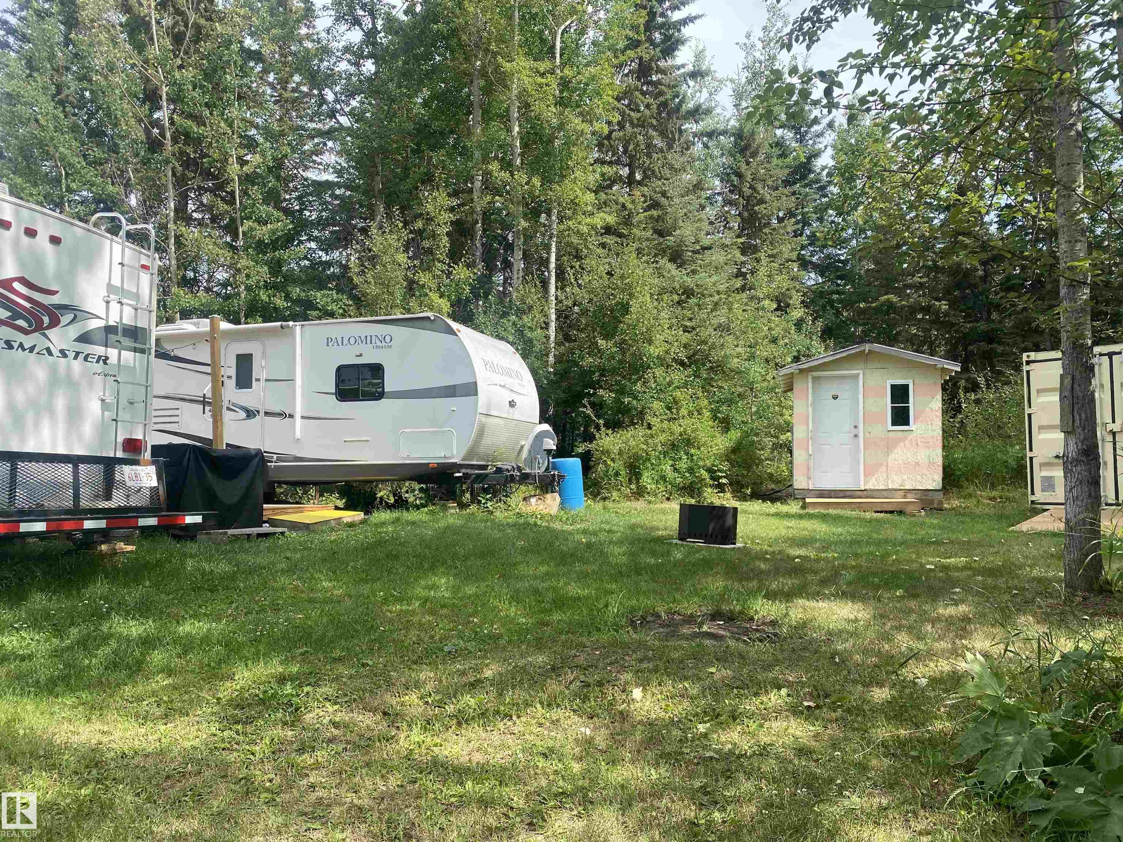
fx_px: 843
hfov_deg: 67.3
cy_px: 421
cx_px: 562
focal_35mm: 26
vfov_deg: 53.1
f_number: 1.8
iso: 32
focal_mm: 4.25
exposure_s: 1/1135
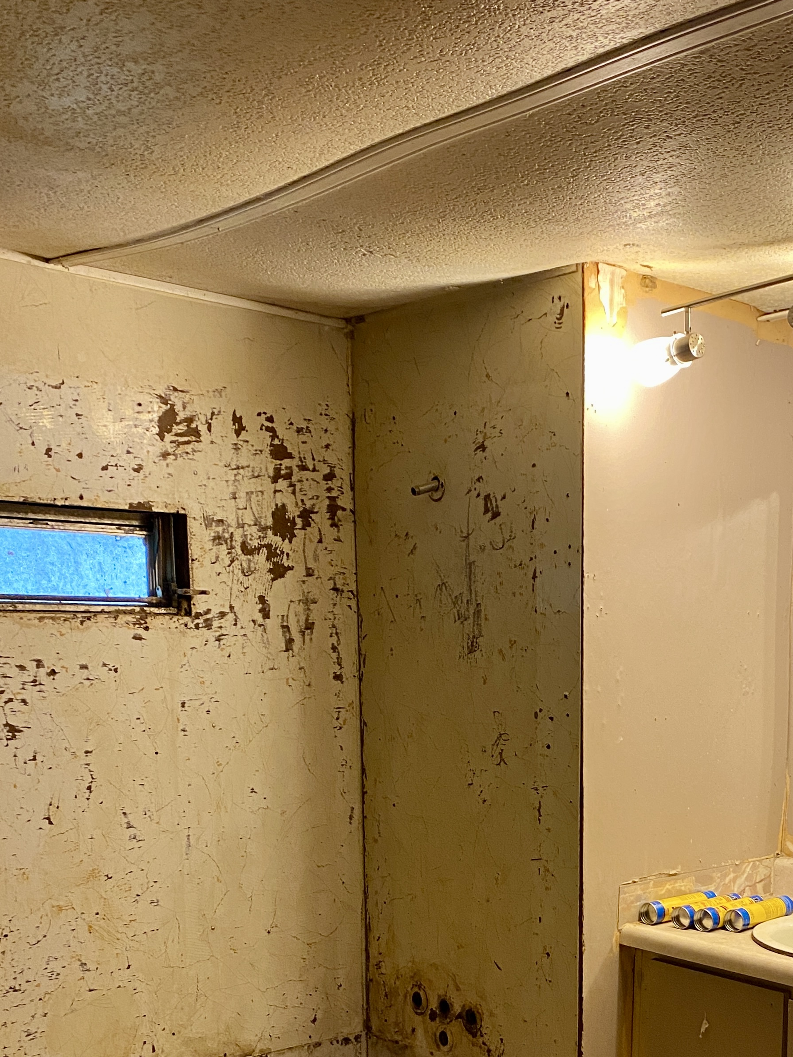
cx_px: 607
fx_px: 1344
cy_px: 856
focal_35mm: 44
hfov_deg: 32.2
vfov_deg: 41.0
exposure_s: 1/60
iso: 160
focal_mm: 4.25
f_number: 1.8
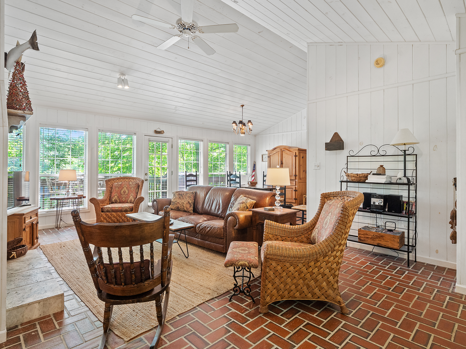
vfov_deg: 71.6
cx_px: 233
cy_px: 174
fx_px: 242
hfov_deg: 87.8
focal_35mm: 18
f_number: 5.6
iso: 400
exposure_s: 1/10
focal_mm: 9
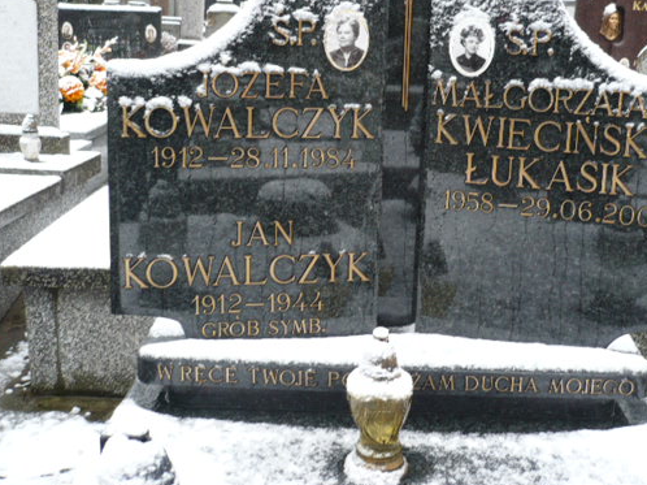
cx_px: 382
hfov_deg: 41.9
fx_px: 841
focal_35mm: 45
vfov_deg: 32.0
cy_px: 182
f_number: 2.8
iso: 100
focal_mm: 5.8
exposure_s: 1/40
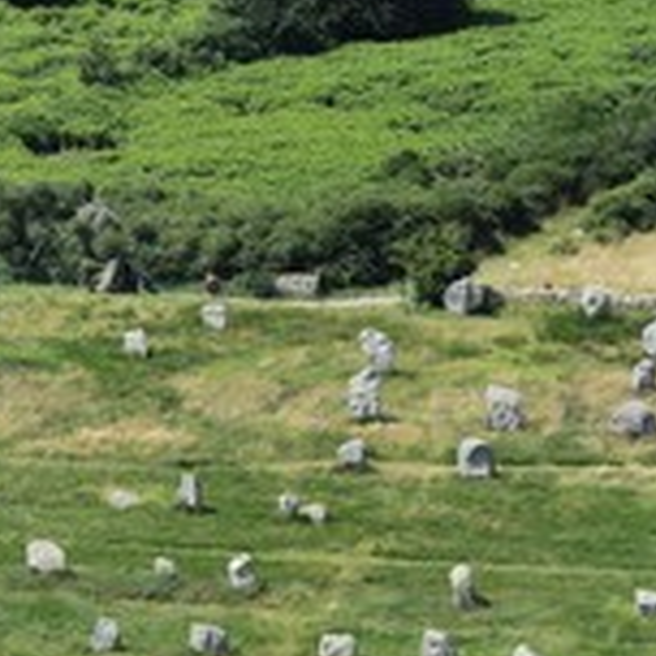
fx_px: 10077
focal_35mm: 470
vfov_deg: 3.7
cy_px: 432
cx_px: -190
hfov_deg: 3.7
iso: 400
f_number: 8
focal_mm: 200
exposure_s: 1/1000
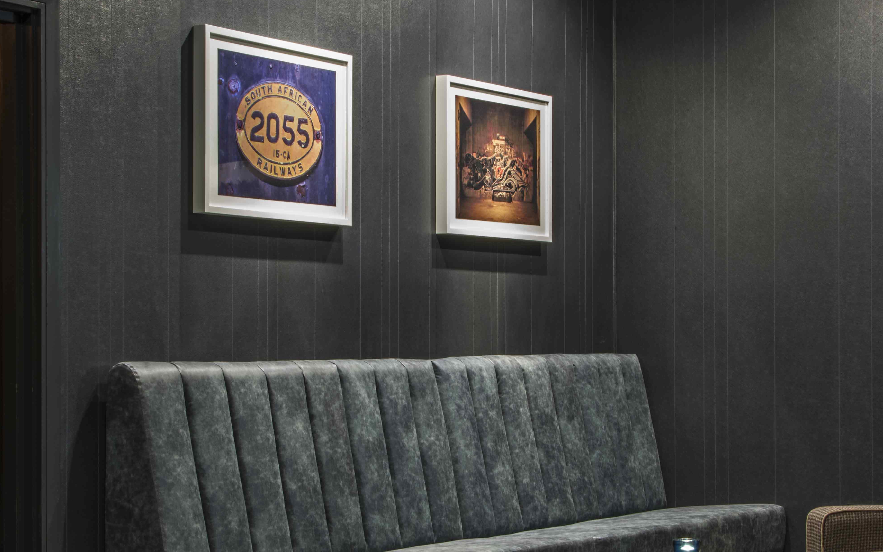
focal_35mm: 86
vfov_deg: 15.2
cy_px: 352
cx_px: 437
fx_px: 2070
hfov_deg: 24.1
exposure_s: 65
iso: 64
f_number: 20
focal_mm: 45
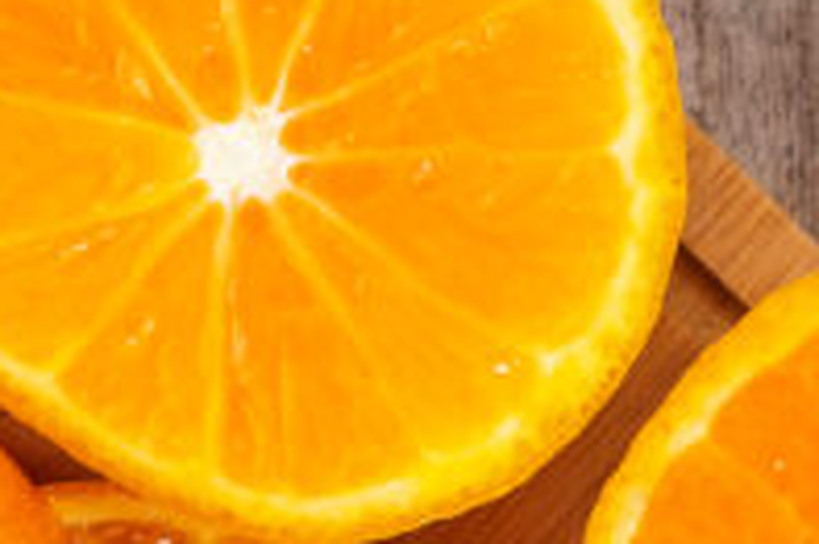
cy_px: 434
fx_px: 4137
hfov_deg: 11.2
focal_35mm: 182
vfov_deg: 7.5
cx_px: 54
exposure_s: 1/75
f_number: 8
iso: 200
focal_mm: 23.3
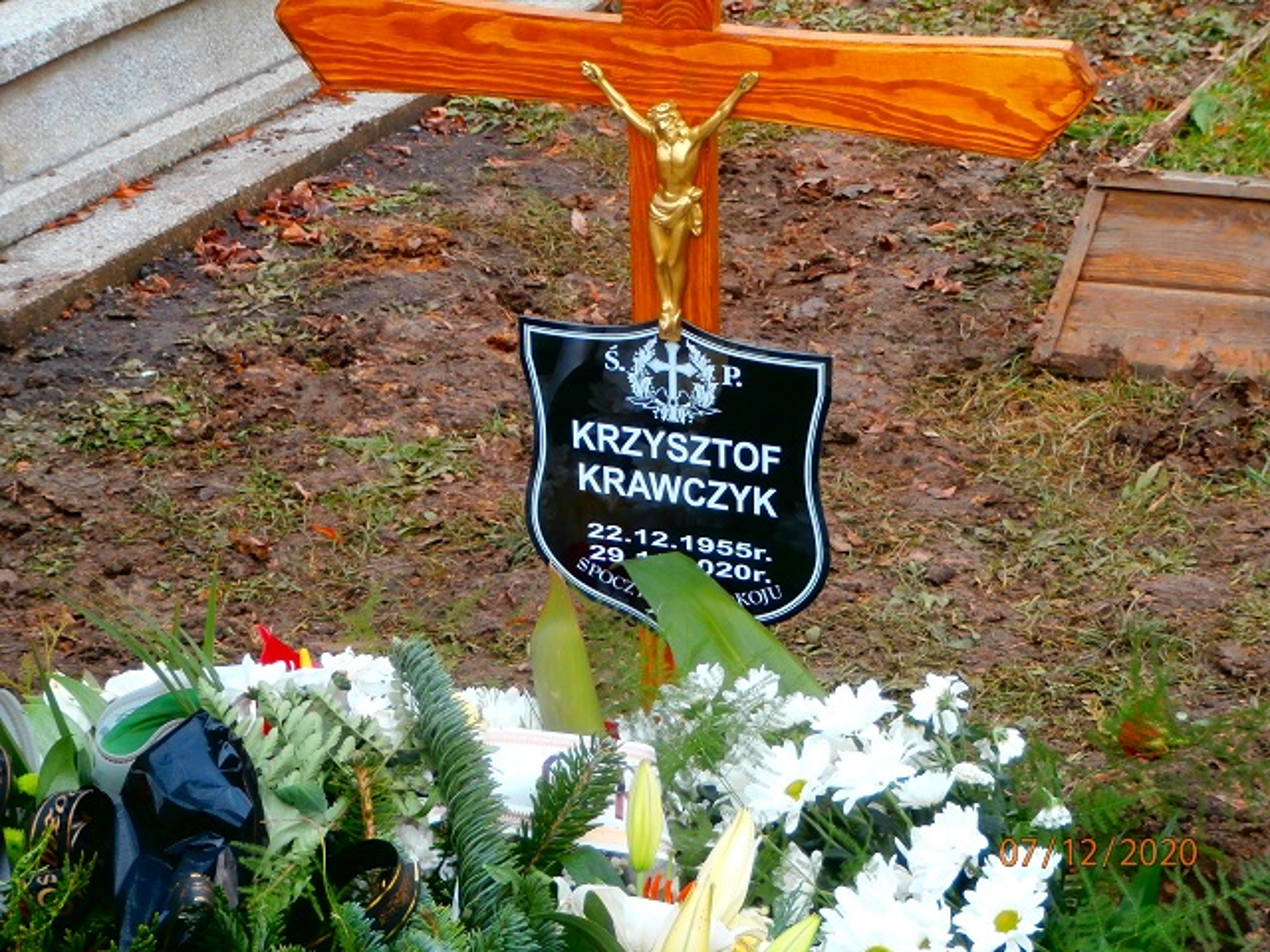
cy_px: 476
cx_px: 635
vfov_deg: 17.2
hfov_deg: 22.8
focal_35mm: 86
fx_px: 3155
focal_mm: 15.16
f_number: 5
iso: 200
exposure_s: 1/100
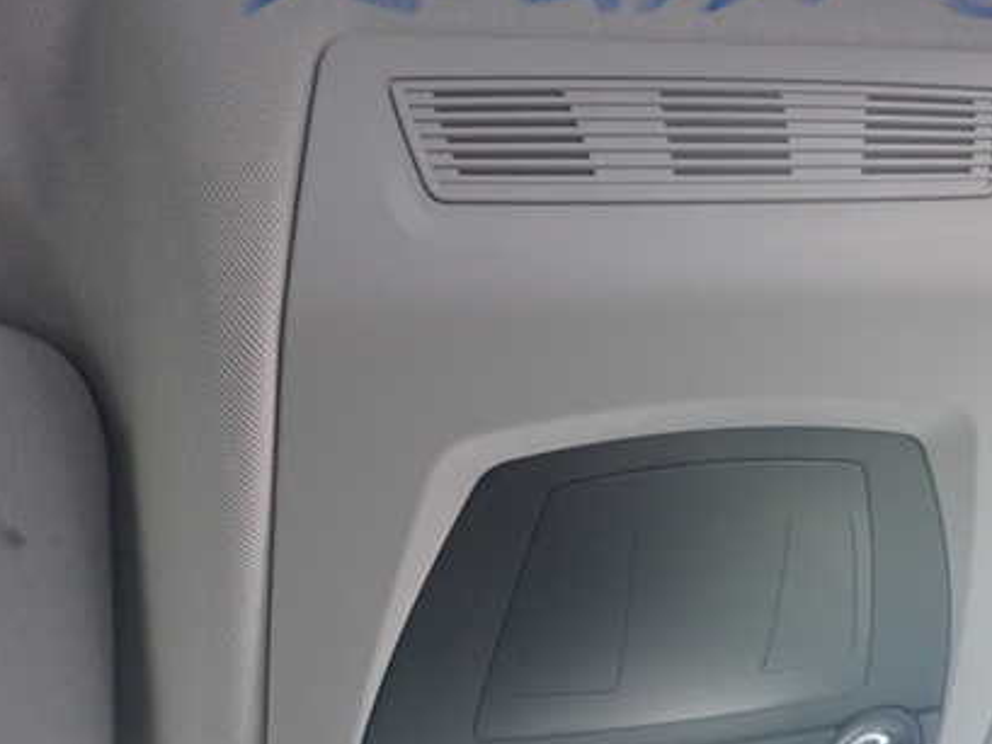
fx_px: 1261
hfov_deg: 42.7
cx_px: 599
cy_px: 475
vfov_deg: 32.7
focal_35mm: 44
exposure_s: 1/30
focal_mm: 5.4
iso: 640
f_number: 2.3
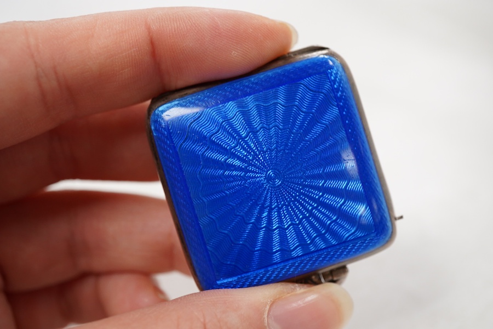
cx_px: 246
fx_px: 616
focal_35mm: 45
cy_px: 164
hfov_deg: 43.6
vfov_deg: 29.9
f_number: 8
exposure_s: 1/125
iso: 1250
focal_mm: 30
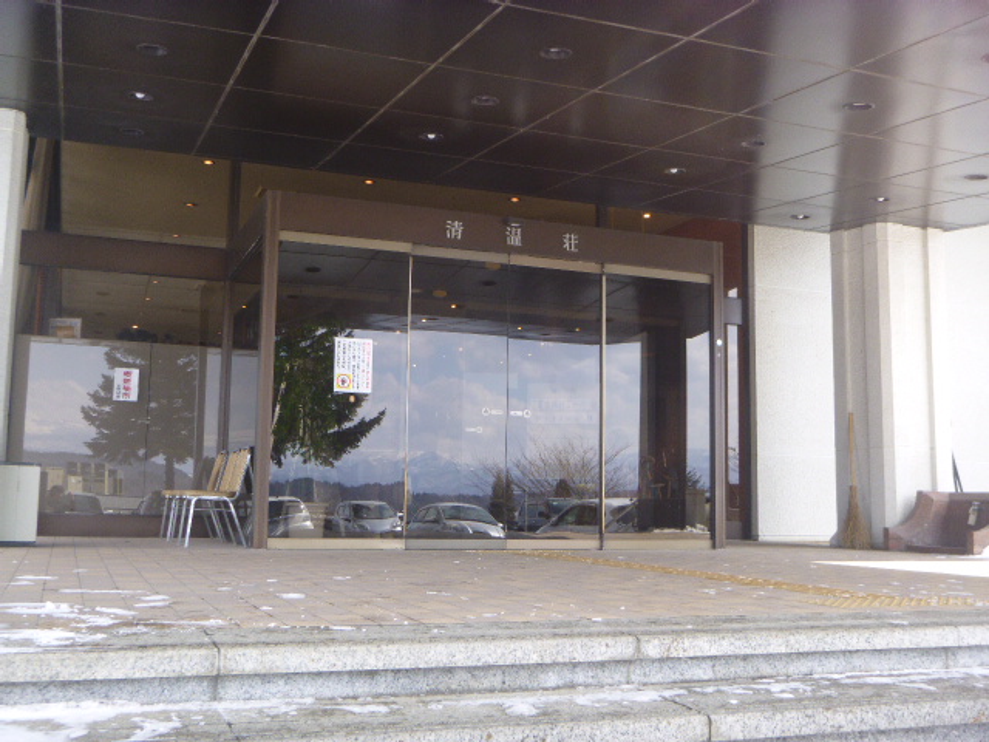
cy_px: 371
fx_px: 1086
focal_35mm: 38
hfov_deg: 49.0
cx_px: 494
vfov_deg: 37.7
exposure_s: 1/80
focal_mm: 6.8
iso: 100
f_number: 4.5
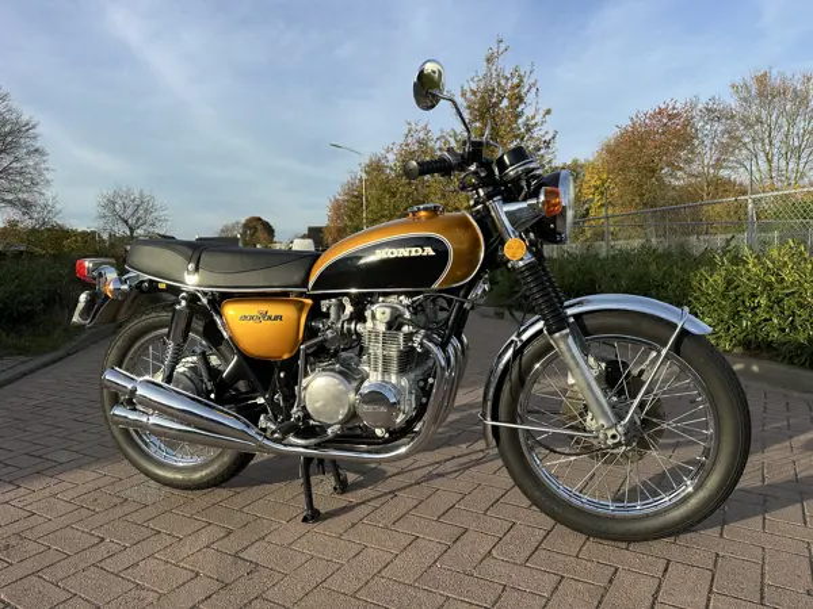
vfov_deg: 56.8
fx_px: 564
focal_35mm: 24
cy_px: 304
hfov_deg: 71.6
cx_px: 406
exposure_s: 1/1988
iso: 80
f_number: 1.78
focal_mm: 6.86
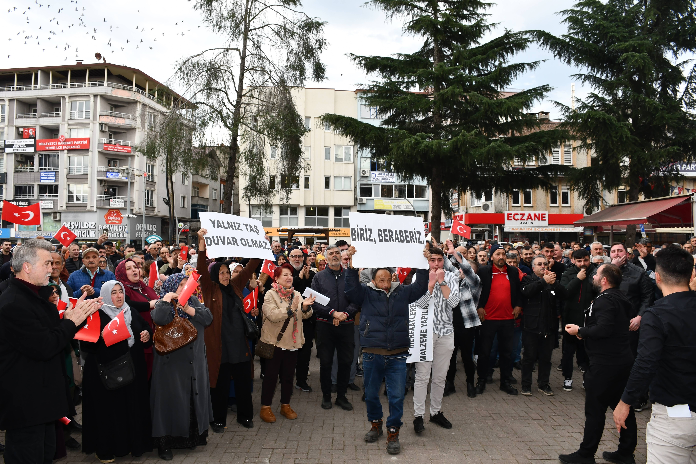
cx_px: 348
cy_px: 232
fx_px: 522
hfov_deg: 67.4
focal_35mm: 27
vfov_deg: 47.9
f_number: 7.1
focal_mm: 18
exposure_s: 1/200
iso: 400
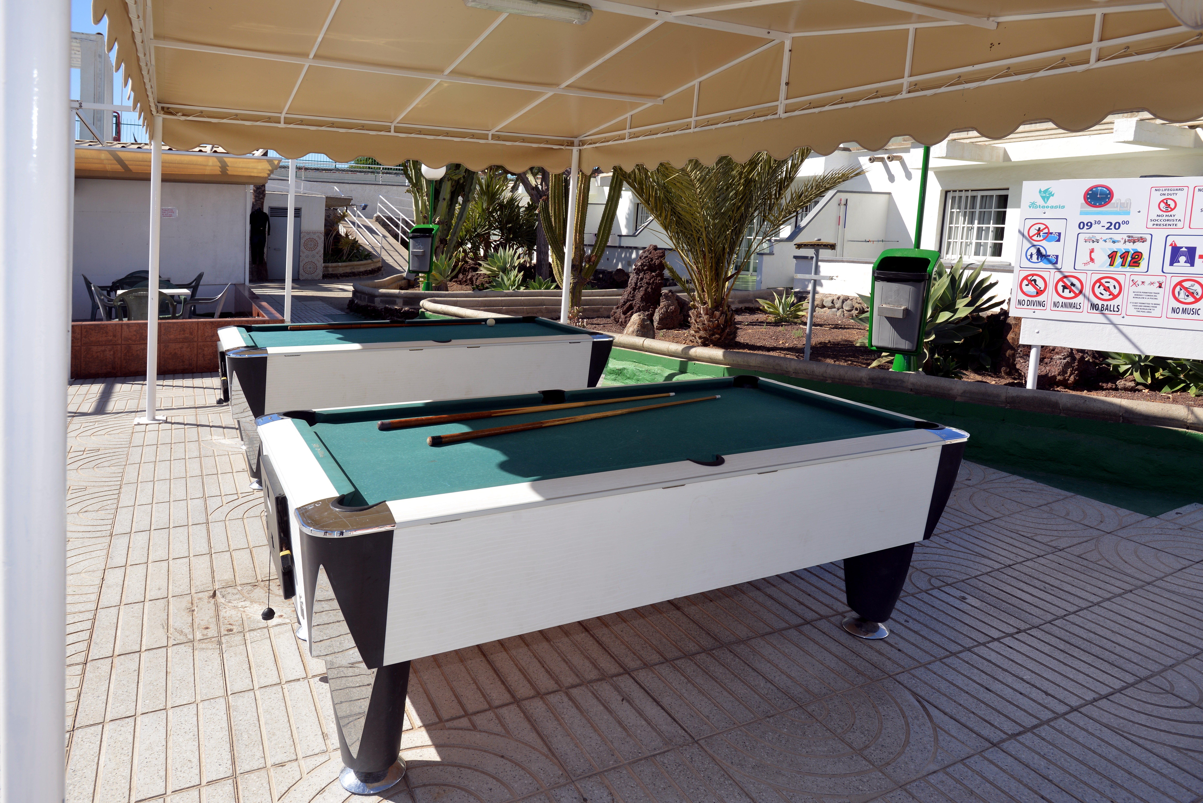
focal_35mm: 22
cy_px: 402
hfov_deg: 78.6
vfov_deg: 57.3
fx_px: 735
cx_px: 602
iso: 125
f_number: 8
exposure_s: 1/250
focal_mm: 22
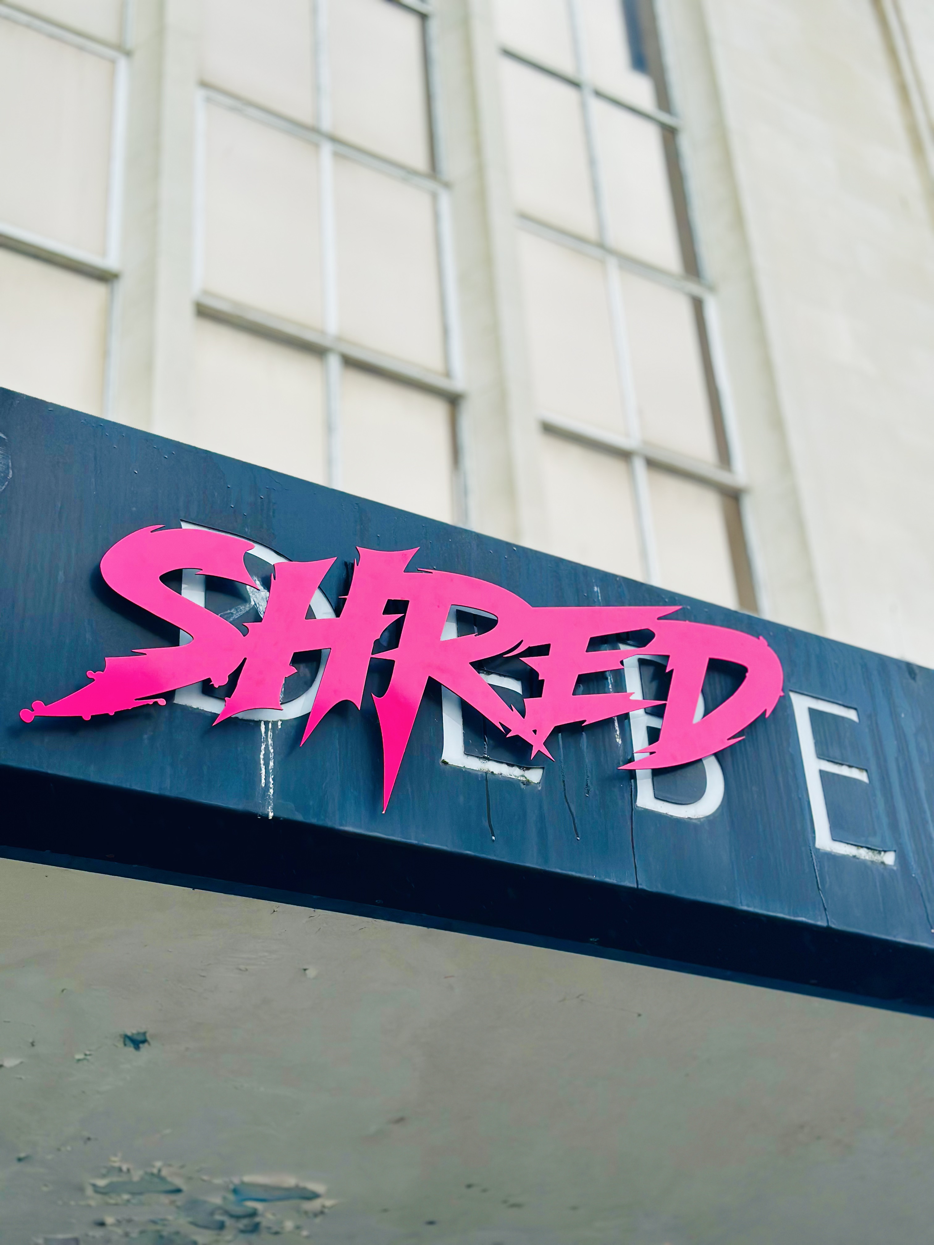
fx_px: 1727
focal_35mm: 48
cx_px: 467
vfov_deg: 39.7
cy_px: 622
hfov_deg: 30.3
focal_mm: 6.86
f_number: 1.78
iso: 80
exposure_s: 1/341
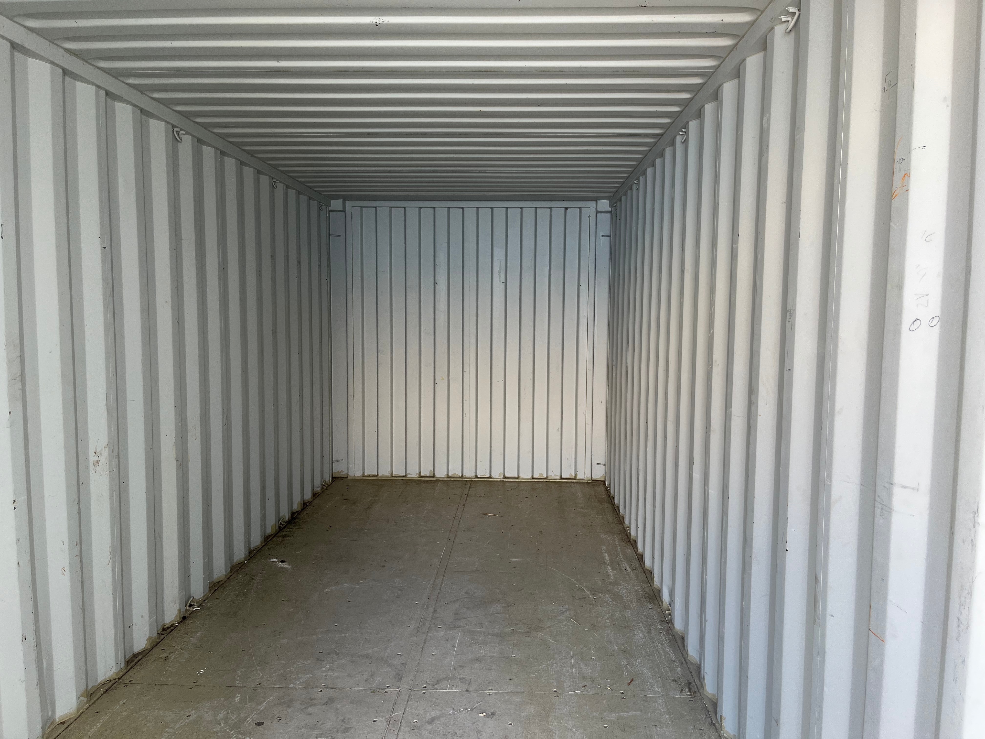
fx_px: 740
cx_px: 492
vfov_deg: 53.1
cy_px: 370
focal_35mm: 26
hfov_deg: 67.3
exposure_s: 1/121
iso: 100
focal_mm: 5.1
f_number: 1.6
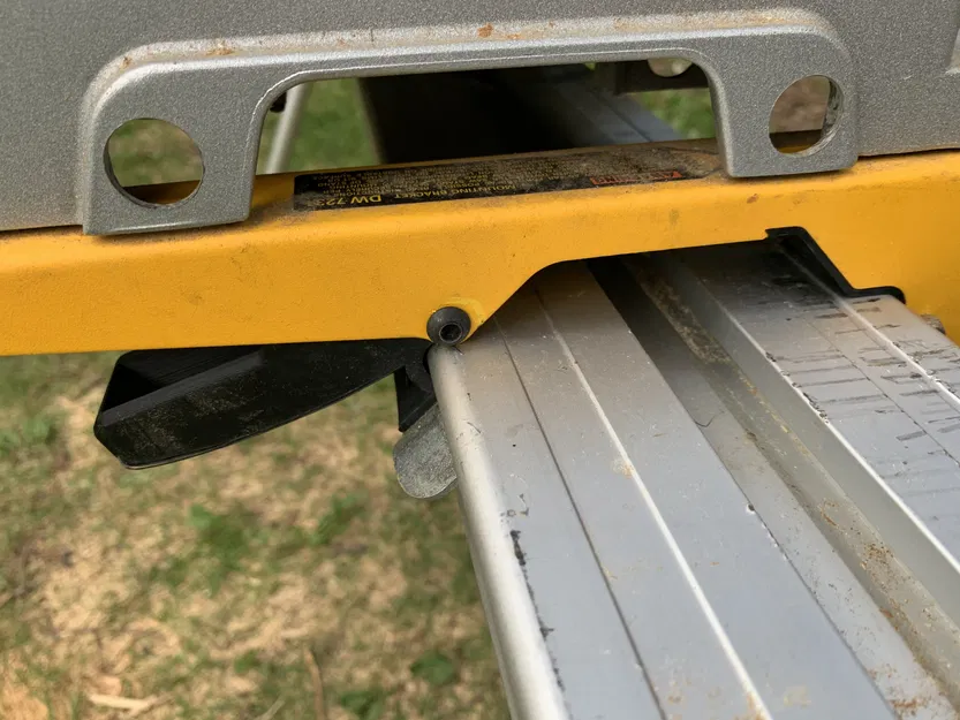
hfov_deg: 67.3
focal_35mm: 26
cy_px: 360
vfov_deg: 53.1
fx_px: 721
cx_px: 480
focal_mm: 4.25
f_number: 1.8
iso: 50
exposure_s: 1/122
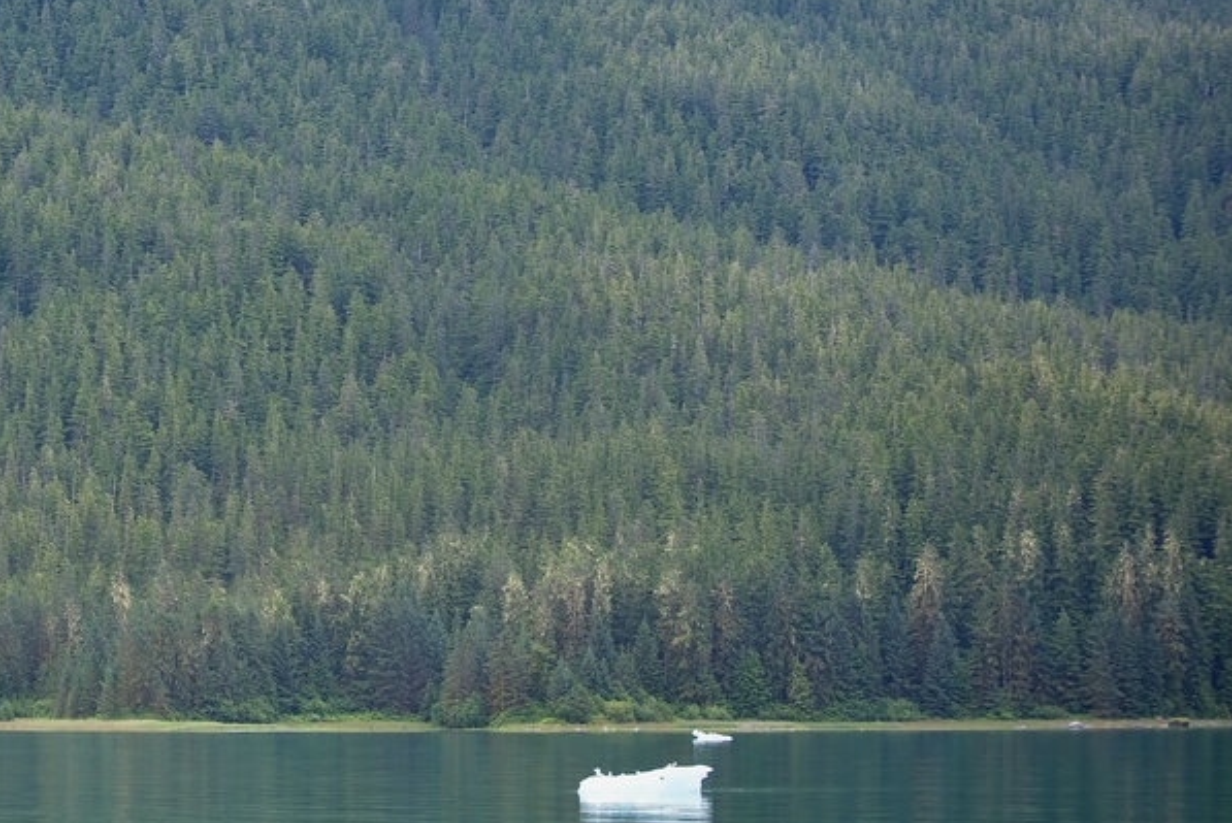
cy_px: 134
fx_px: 5137
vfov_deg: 9.1
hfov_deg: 13.4
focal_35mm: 150
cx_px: -70
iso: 100
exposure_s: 1/160
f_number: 5
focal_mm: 70
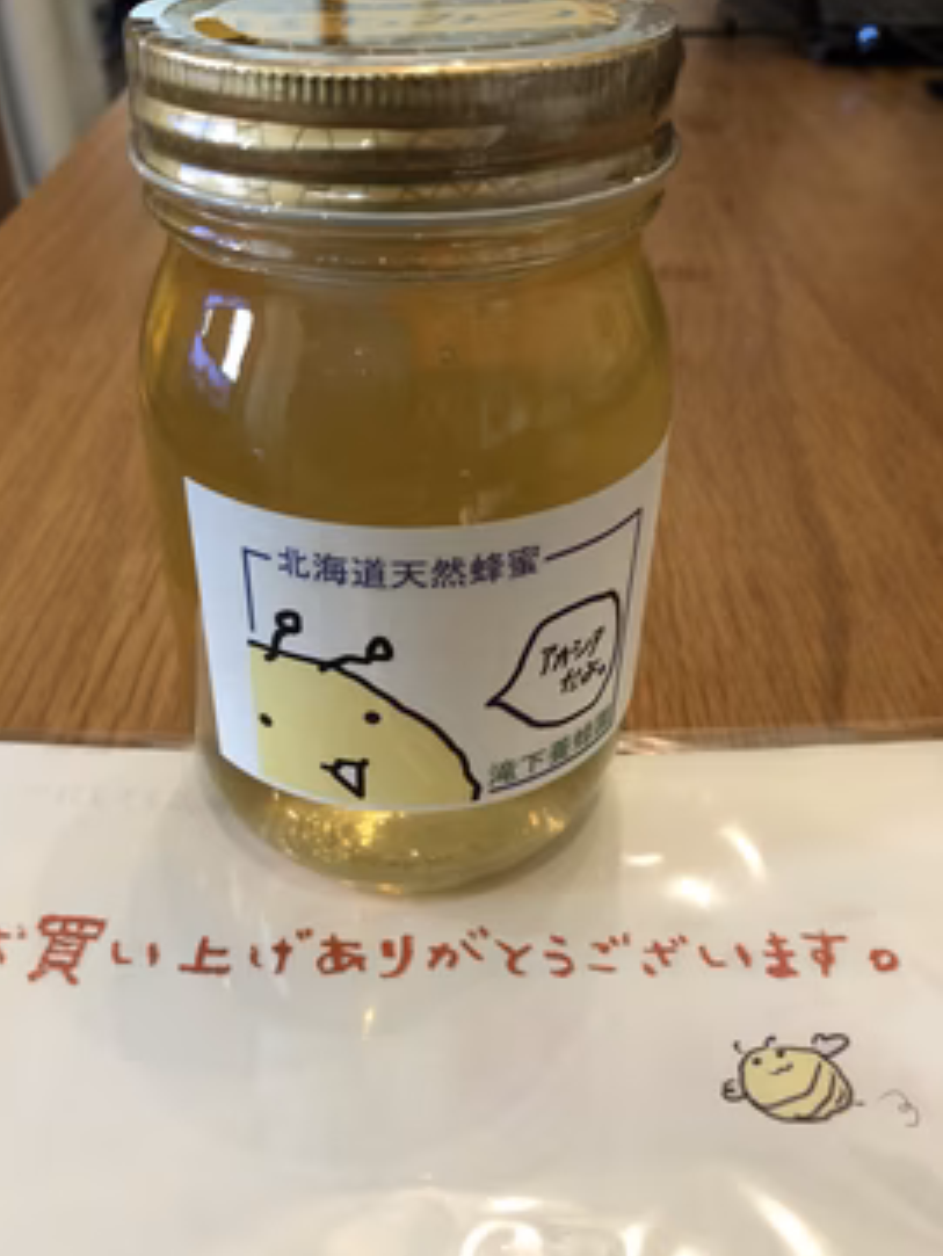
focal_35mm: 31
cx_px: 425
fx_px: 1125
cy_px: 644
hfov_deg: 45.4
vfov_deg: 58.3
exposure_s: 1/50
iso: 100
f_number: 1.8
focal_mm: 3.99
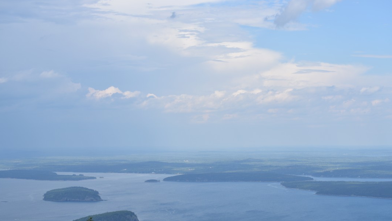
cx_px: 195
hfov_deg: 24.3
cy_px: 132
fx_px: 910
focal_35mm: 88
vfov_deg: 13.8
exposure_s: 1/320
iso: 100
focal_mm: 55
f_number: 5.6
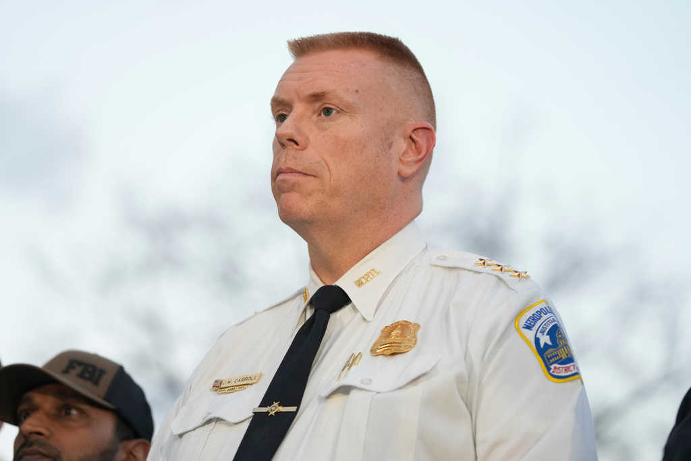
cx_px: 346
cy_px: 230
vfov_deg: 13.4
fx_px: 1958
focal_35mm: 102
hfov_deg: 20.0
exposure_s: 1/320
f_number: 2.8
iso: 1600
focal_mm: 102
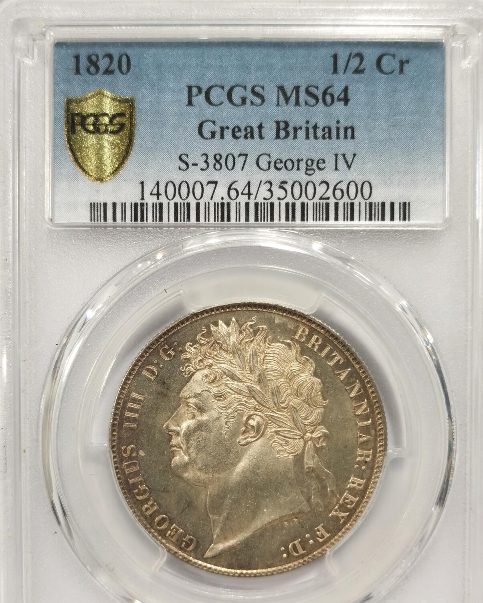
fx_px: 1126
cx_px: 248
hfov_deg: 24.2
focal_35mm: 63
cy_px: 337
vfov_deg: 30.0
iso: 125
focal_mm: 5.56
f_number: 16
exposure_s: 1/100
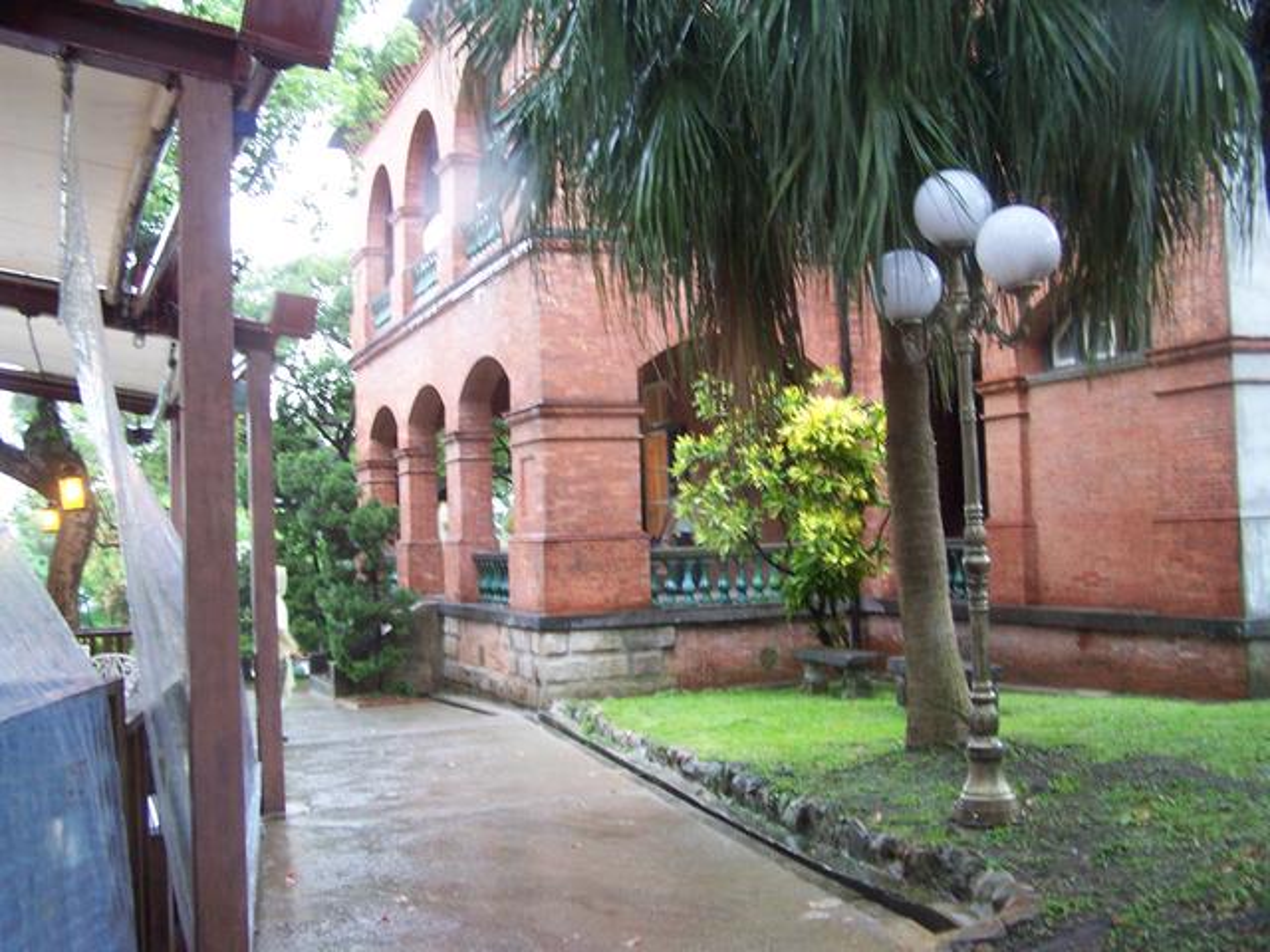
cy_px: 476
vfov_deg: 37.7
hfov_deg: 49.0
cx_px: 635
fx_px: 1394
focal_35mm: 38
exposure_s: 1/8
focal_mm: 6.3
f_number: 2.8
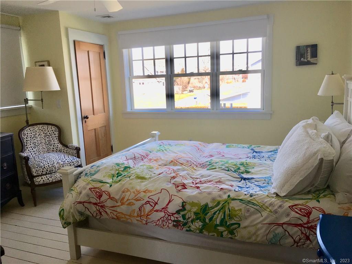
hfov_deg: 61.7
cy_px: 132
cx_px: 176
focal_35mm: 29
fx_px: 295
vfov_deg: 48.2
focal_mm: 4.15
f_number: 2.2
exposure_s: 1/120
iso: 32
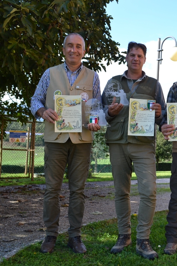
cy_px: 132
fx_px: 302
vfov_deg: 47.4
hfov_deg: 31.1
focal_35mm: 41
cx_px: 160
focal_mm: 18
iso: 100
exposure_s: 1/125
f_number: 5.6
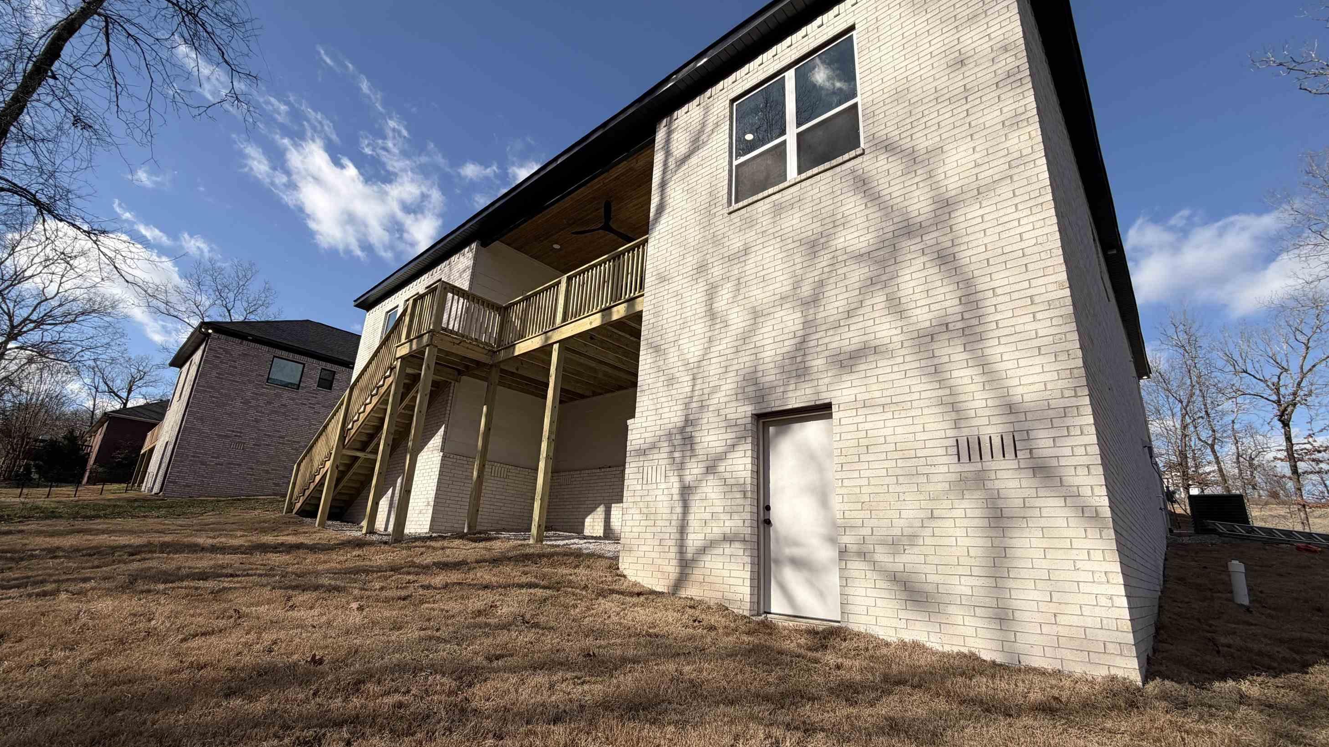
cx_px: 651
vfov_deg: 67.0
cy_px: 391
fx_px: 564
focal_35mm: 16
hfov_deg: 99.4
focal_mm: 2.22
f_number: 2.2
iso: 20
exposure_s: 1/770
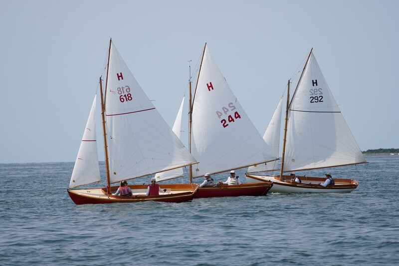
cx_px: 200
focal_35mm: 225
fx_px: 2493
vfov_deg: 6.1
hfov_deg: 9.2
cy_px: 133
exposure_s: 1/1250
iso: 125
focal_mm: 150
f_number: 5
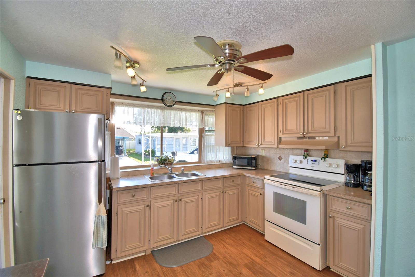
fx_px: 173
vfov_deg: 77.3
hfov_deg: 100.4
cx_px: 208
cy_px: 138
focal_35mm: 15
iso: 100
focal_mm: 10
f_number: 4.5
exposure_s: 1/80
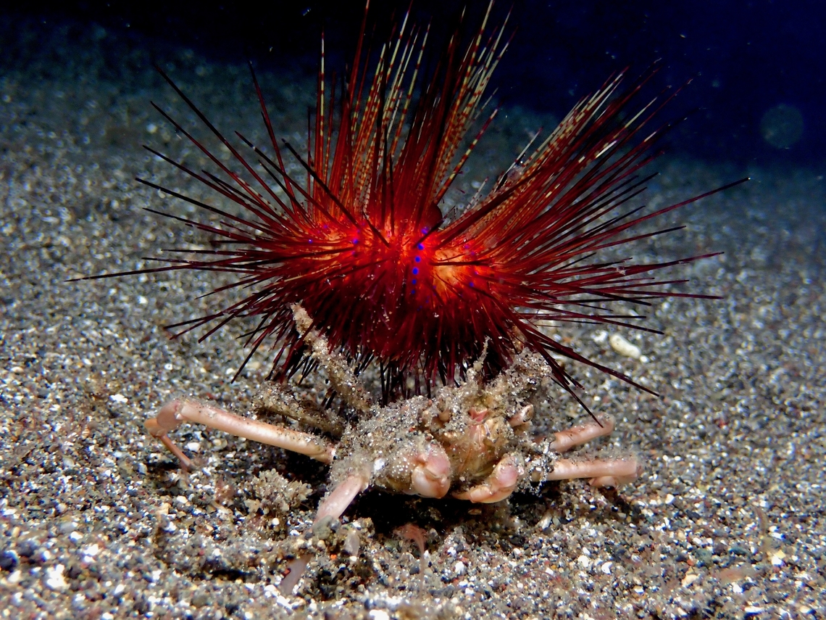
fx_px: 1384
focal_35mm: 58
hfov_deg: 33.2
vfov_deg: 25.2
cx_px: 413
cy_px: 310
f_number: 5
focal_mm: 10.35
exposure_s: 1/125
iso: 200
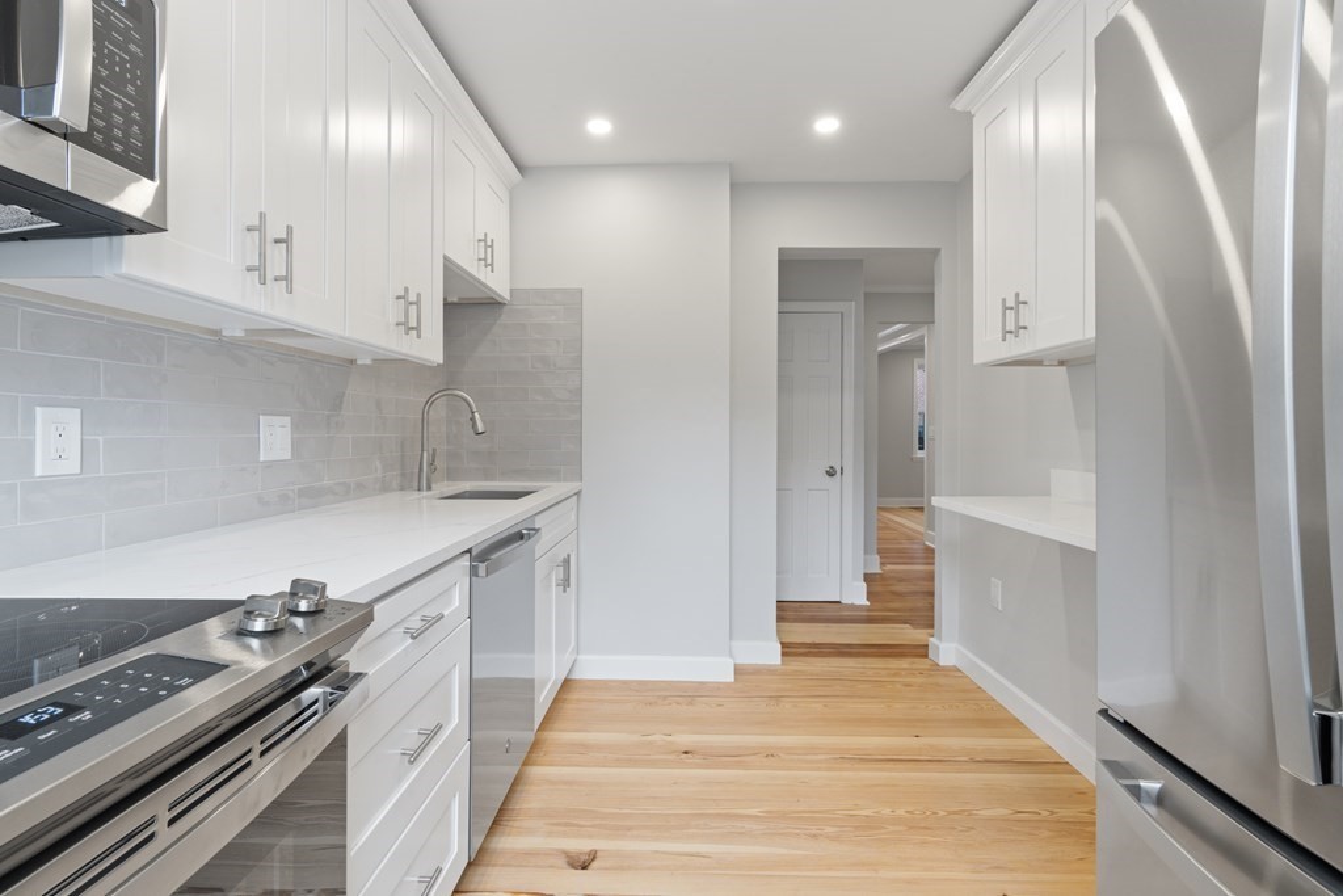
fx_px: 597
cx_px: 672
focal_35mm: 16
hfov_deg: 96.7
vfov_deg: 73.8
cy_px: 448
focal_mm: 16
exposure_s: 1.3
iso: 320
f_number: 11
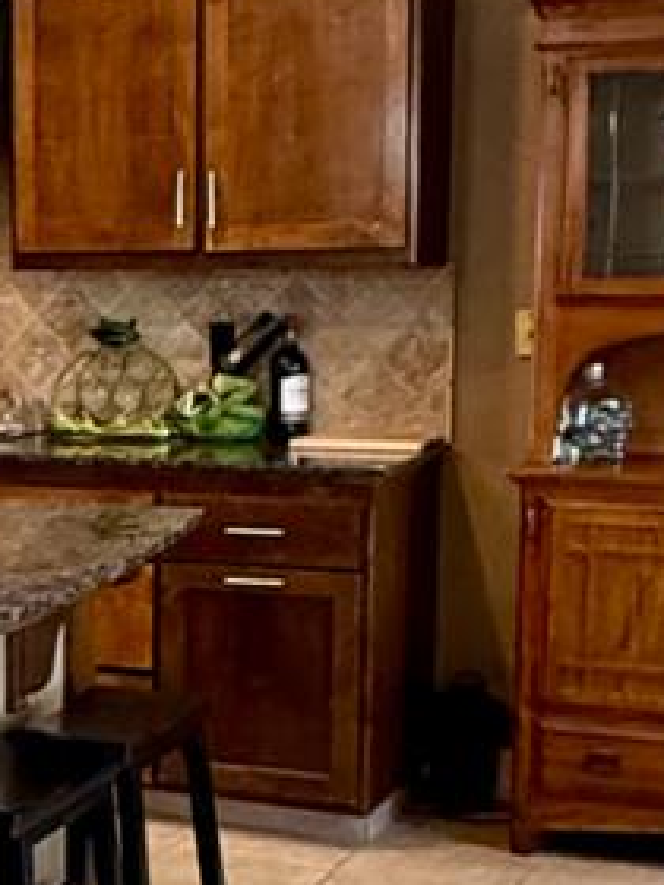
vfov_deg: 25.9
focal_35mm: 75
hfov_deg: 18.8
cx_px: -93
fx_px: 1918
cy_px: 559
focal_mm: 2.22
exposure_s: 1/60
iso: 400
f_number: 2.2
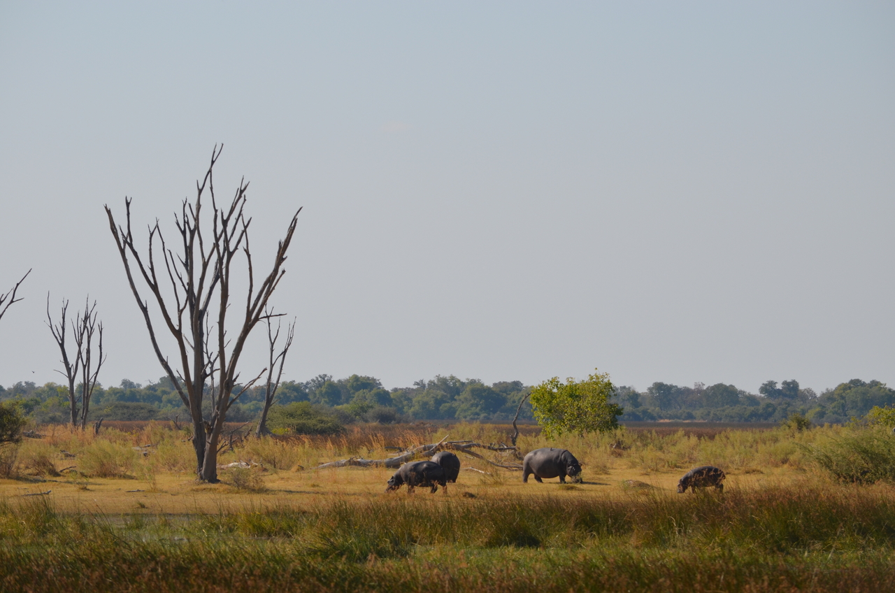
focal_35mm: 292
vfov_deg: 4.7
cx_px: 448
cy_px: 296
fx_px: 7257
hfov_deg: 7.1
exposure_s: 1/800
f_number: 7.1
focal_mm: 195
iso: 200
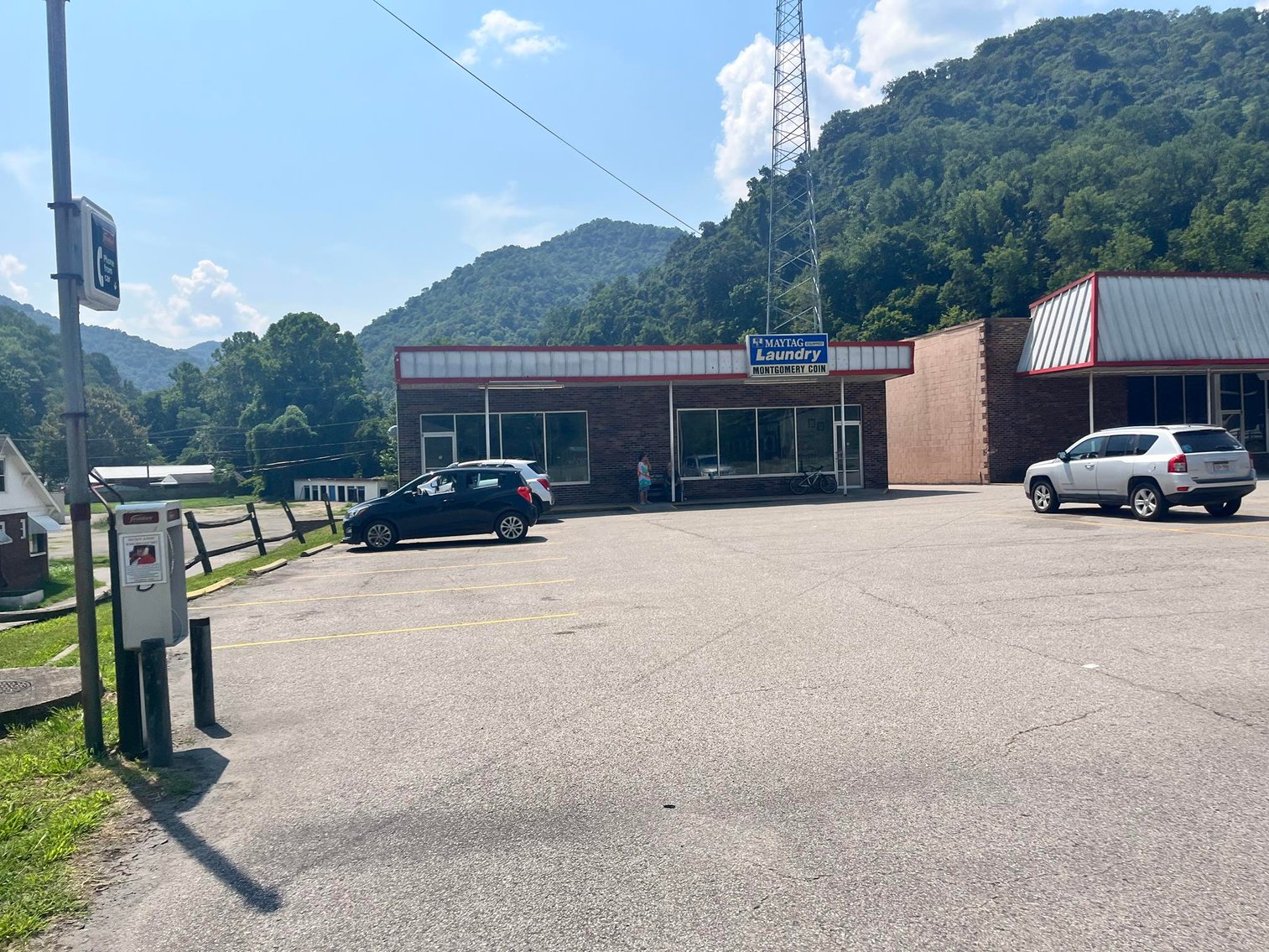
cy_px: 476
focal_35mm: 26
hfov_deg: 67.3
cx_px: 634
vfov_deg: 53.1
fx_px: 953
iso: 50
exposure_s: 1/5556
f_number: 1.6
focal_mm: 5.1
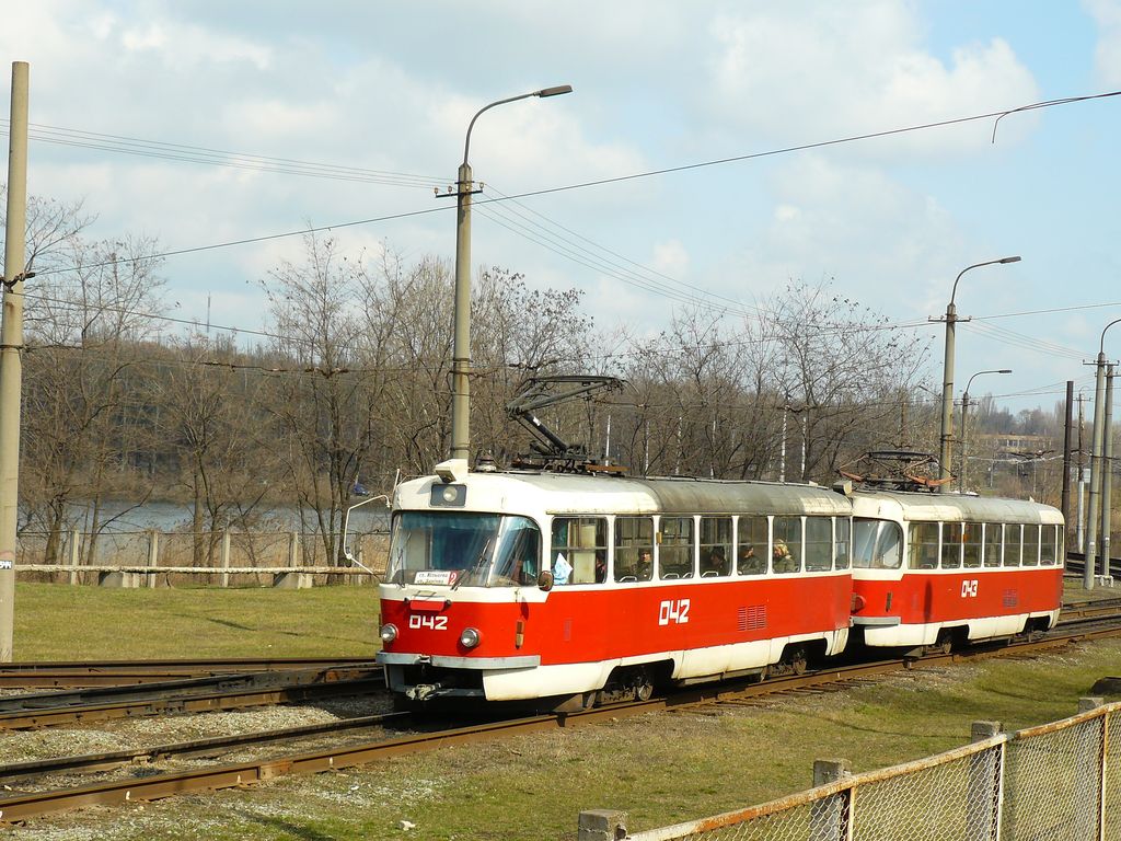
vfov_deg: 19.9
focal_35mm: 74
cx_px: 560
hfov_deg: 26.3
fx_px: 2396
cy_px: 420
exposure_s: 1/1000
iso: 100
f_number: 3.2
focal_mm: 12.4
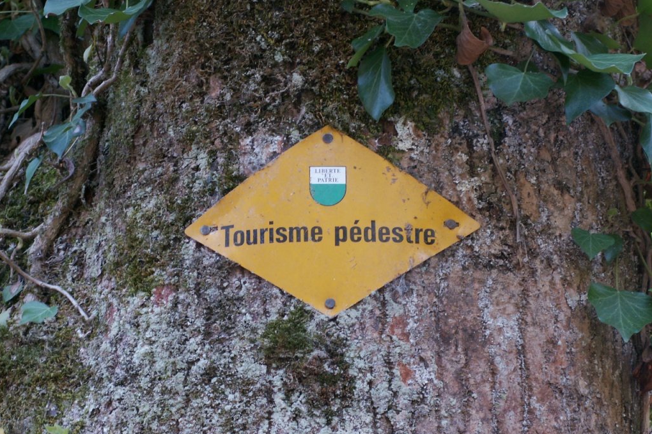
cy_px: 214
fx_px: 2155
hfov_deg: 17.2
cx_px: 325
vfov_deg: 11.5
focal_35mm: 119
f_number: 4
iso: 50
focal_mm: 18.62
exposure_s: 1/40
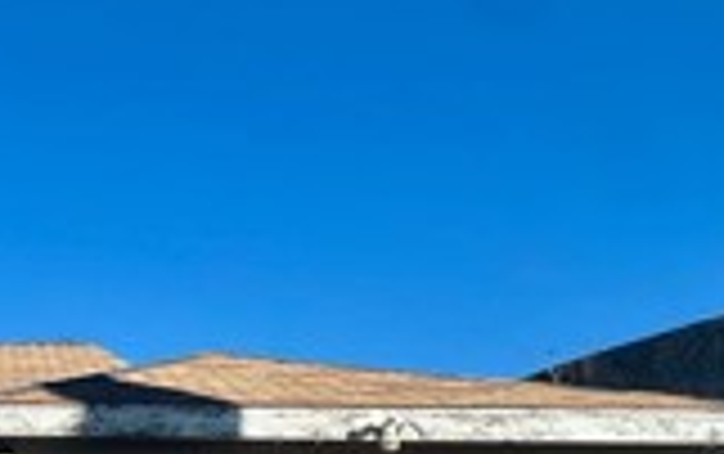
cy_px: 620
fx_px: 1165
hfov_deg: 27.7
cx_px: -256
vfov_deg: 19.9
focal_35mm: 59
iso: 50
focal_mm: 2.22
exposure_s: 1/2304
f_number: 2.2
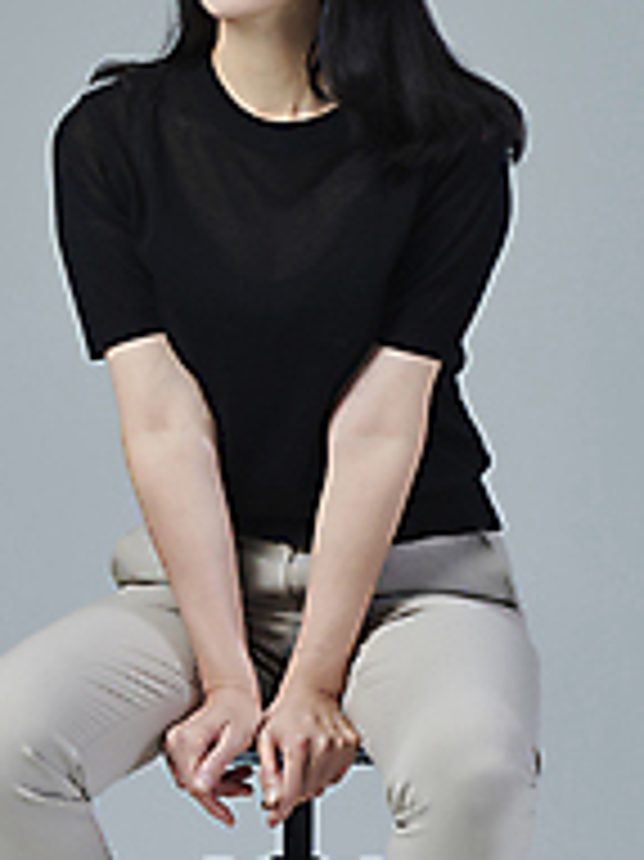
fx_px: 5513
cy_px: -9
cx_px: 101
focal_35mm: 222
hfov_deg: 6.7
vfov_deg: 8.9
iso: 100
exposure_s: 1/125
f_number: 14
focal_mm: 110
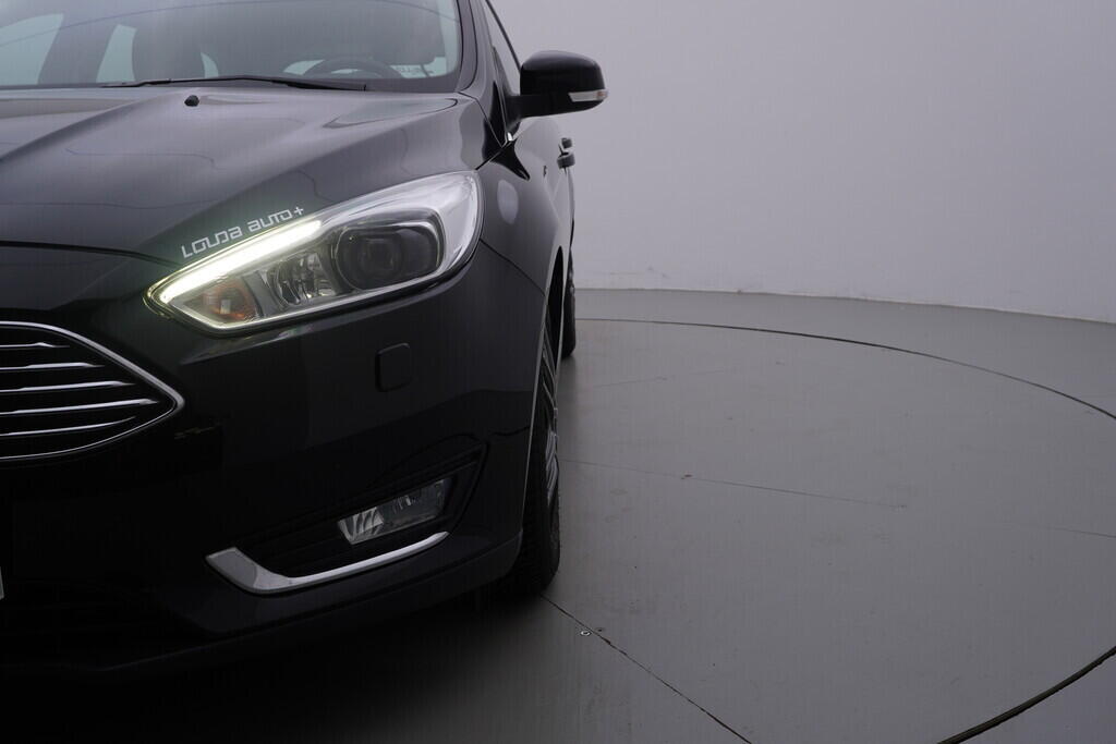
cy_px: 372
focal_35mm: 36
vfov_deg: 36.9
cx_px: 558
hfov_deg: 53.1
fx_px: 1116
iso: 125
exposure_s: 1/125
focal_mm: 24
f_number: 5
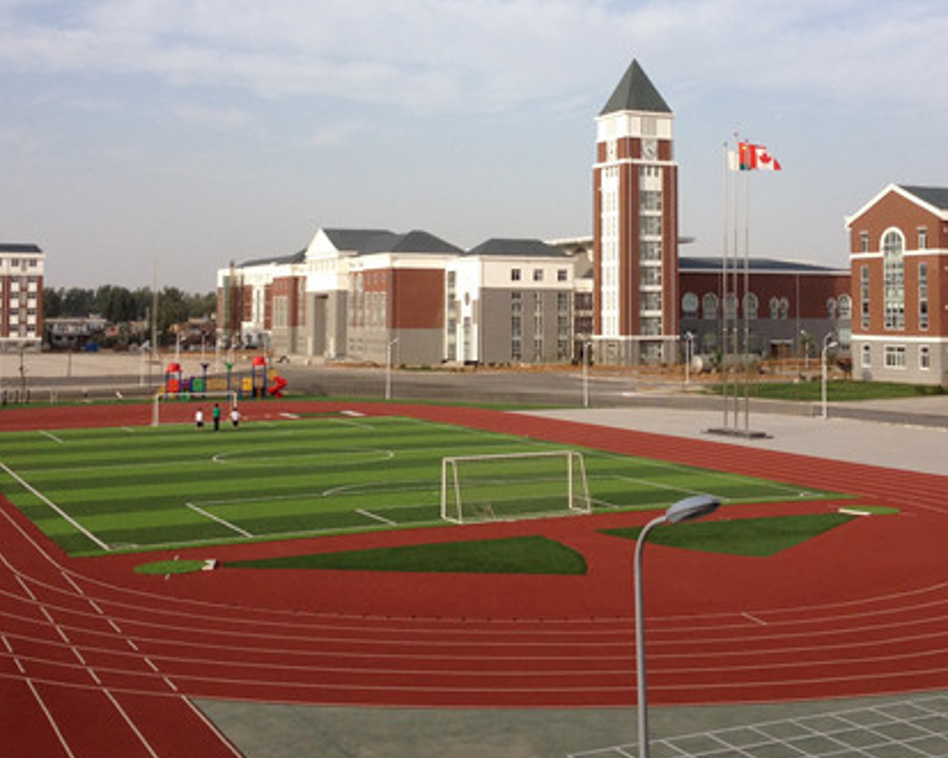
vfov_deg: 28.3
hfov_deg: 35.3
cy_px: 230
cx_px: 528
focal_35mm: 53
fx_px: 1486
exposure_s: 1/1346
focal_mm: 4.28
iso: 64
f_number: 2.4
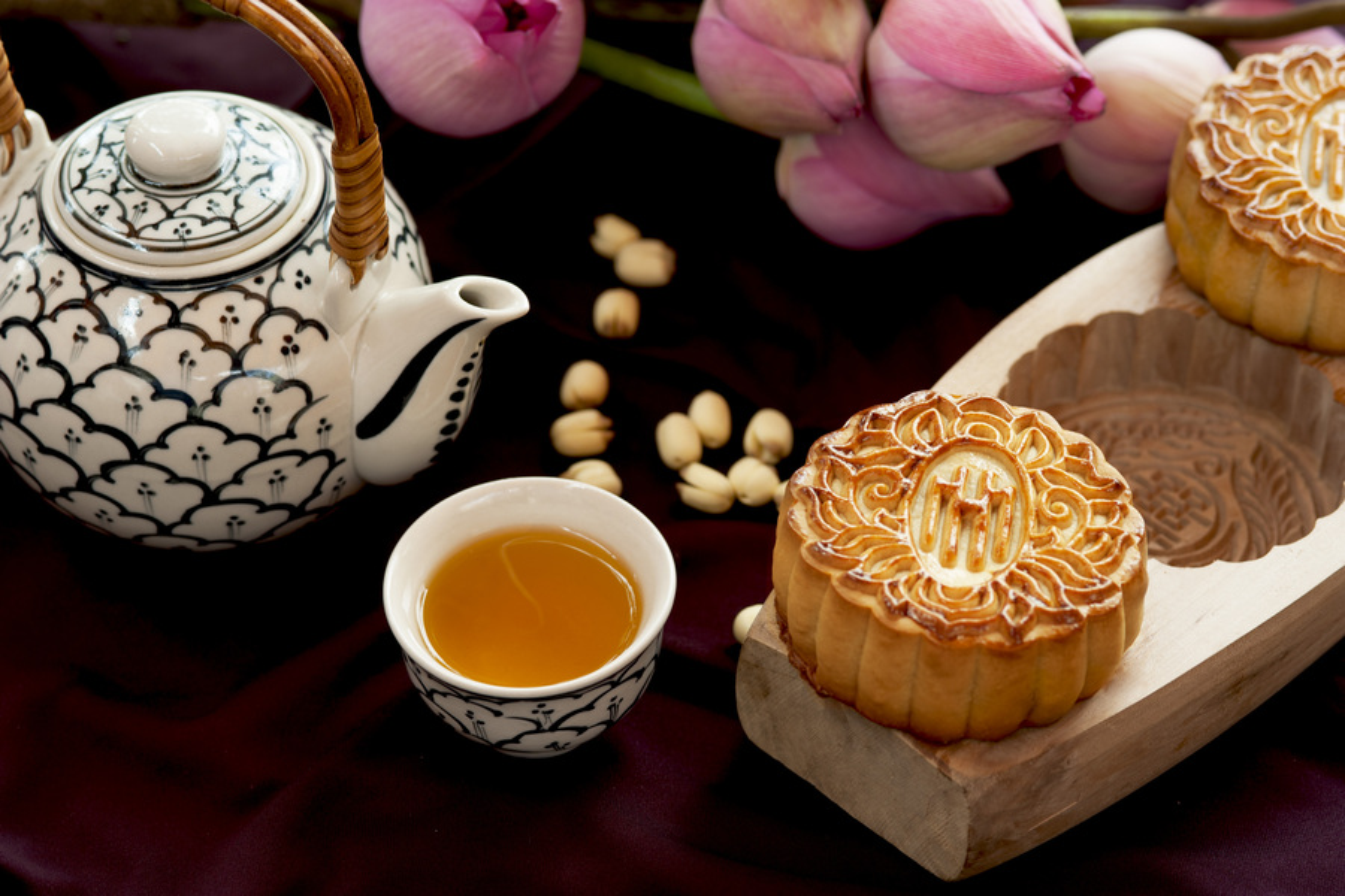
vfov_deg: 13.0
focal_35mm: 105
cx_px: 672
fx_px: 3923
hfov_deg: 19.5
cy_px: 448
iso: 160
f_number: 8
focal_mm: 105
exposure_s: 1/80
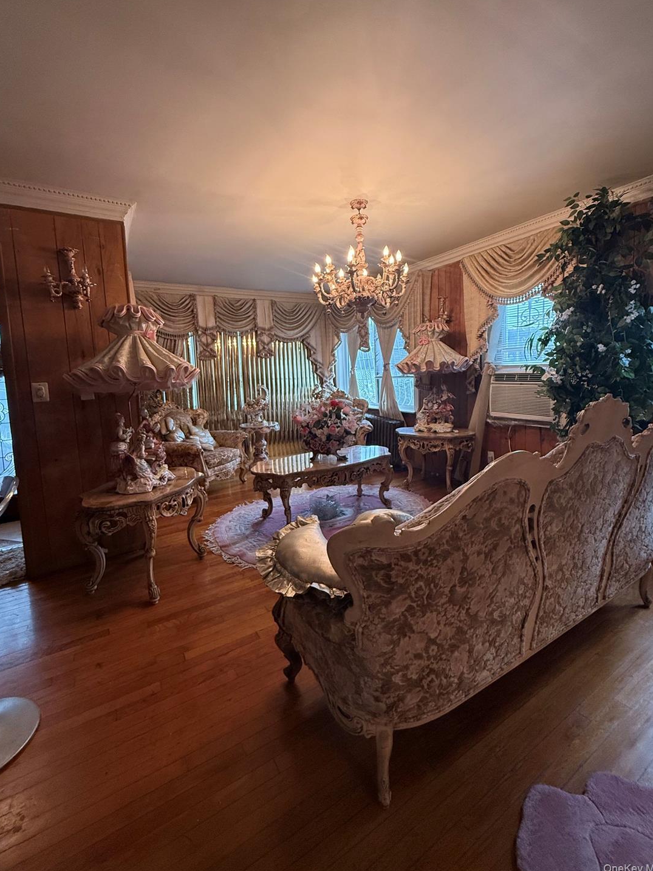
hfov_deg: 81.7
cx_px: 323
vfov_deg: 98.1
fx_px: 377
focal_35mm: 15
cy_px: 410
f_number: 2.2
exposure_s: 1/120
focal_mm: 2.22
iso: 400
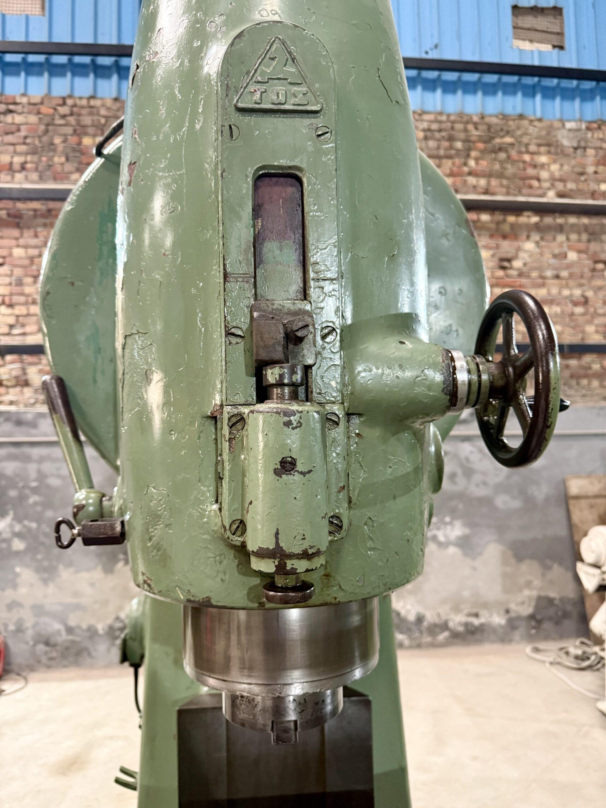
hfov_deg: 56.8
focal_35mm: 24
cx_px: 303
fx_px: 560
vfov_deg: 71.6
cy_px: 404
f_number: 1.78
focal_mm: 6.76
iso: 500
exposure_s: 1/50
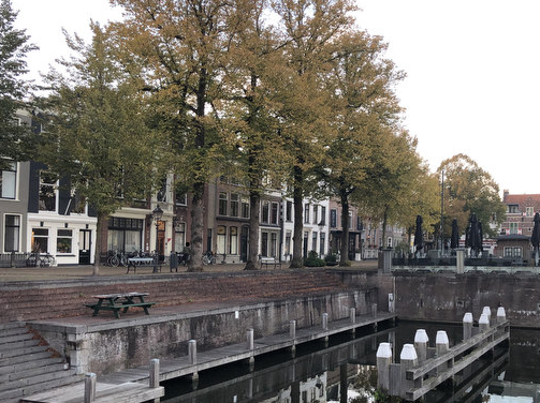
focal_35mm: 39
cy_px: 240
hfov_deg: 47.5
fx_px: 608
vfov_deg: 36.6
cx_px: 339
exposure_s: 1/120
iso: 40
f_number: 1.8
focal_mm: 3.99
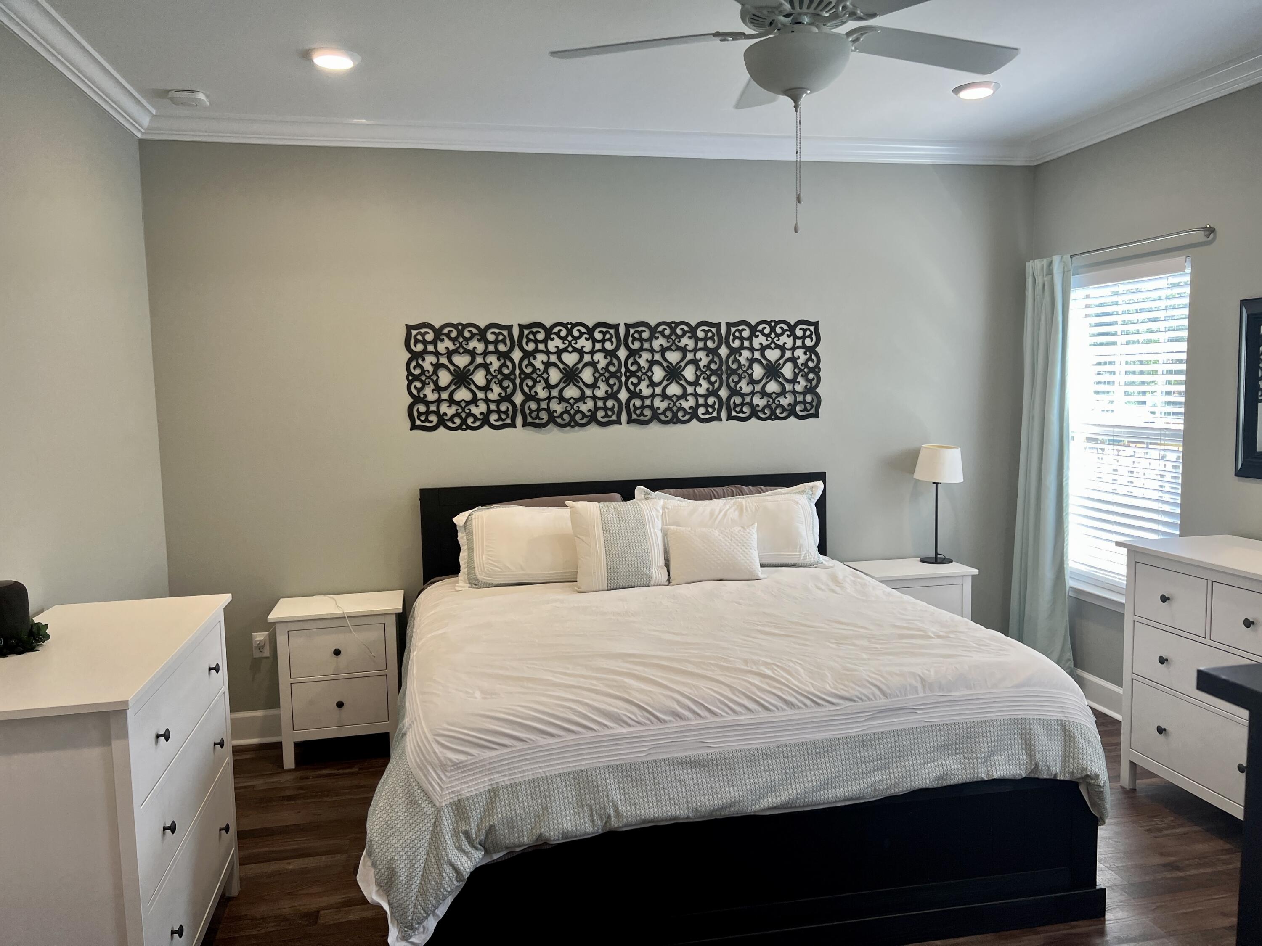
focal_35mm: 26
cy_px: 473
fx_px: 948
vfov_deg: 53.1
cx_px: 631
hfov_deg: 67.3
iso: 64
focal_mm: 5.7
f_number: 1.5
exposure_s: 1/120
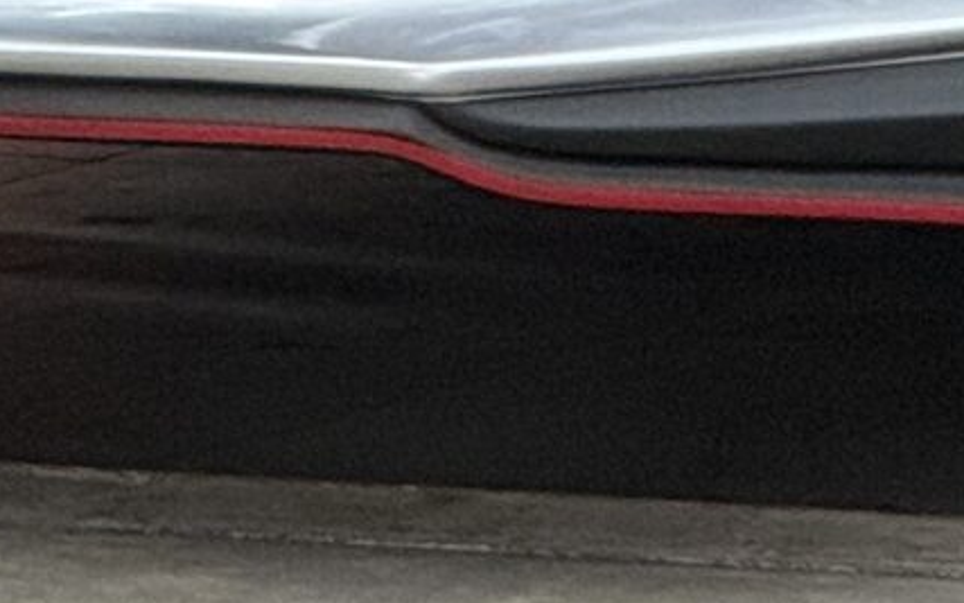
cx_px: 1203
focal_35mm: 763
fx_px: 20048
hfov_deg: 2.8
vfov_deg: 1.7
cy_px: -1211
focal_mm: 15.66
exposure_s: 1/99
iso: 125
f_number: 2.8
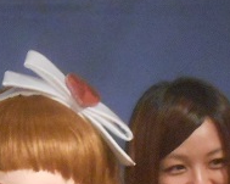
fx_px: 2136
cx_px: -37
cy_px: 278
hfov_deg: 6.1
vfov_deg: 4.9
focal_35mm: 314
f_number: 6.6
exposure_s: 1/20
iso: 800
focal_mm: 14.5
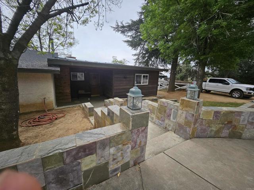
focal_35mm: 13
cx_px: 127
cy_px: 95
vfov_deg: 89.9
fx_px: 95
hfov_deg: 106.2
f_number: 2.2
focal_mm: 1.74
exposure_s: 1/754
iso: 32
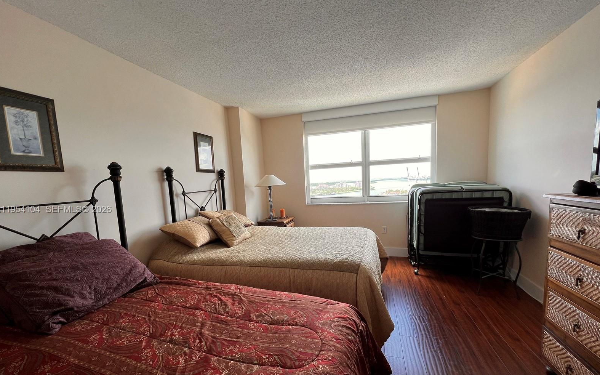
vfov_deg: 78.3
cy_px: 210
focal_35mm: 14
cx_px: 298
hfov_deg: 105.3
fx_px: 229
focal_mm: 1.57
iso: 32
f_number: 1.8
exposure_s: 1/99
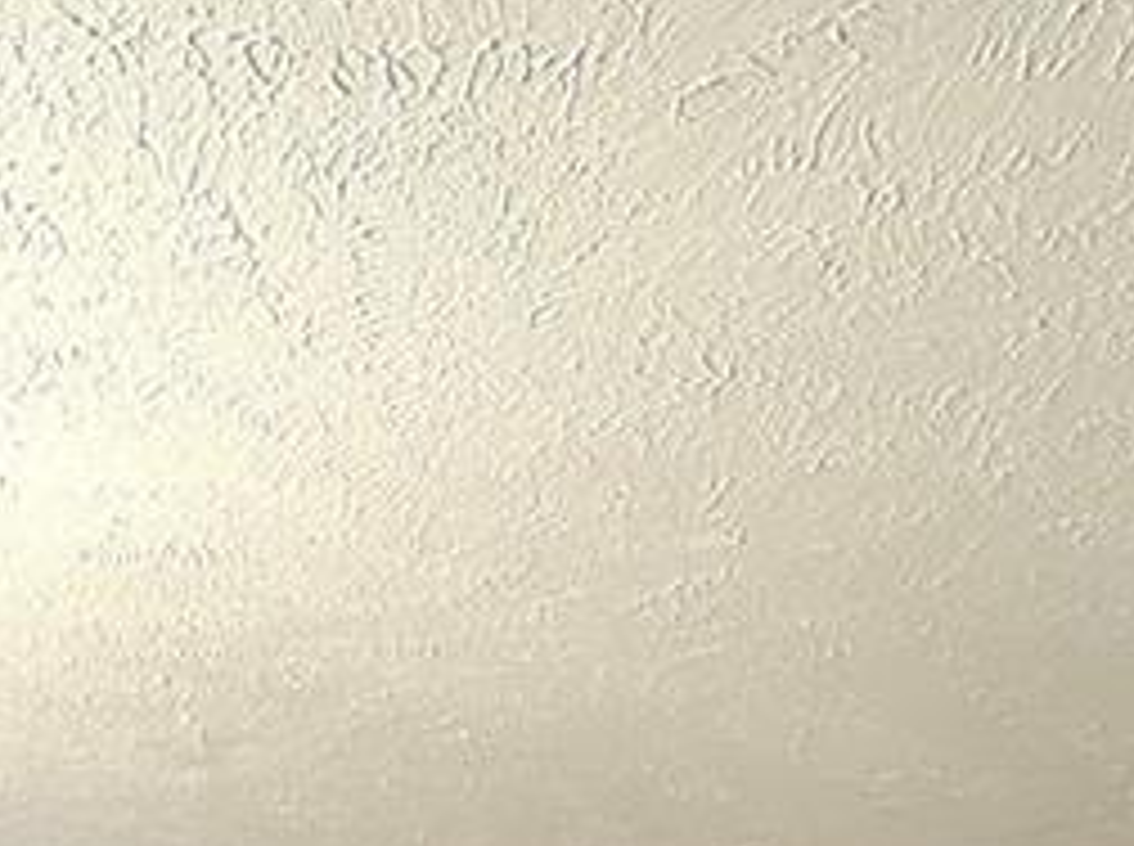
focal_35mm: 57
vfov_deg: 22.1
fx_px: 1864
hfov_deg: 32.3
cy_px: 1195
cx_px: 135
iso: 250
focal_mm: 2.22
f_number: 2.2
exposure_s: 1/120
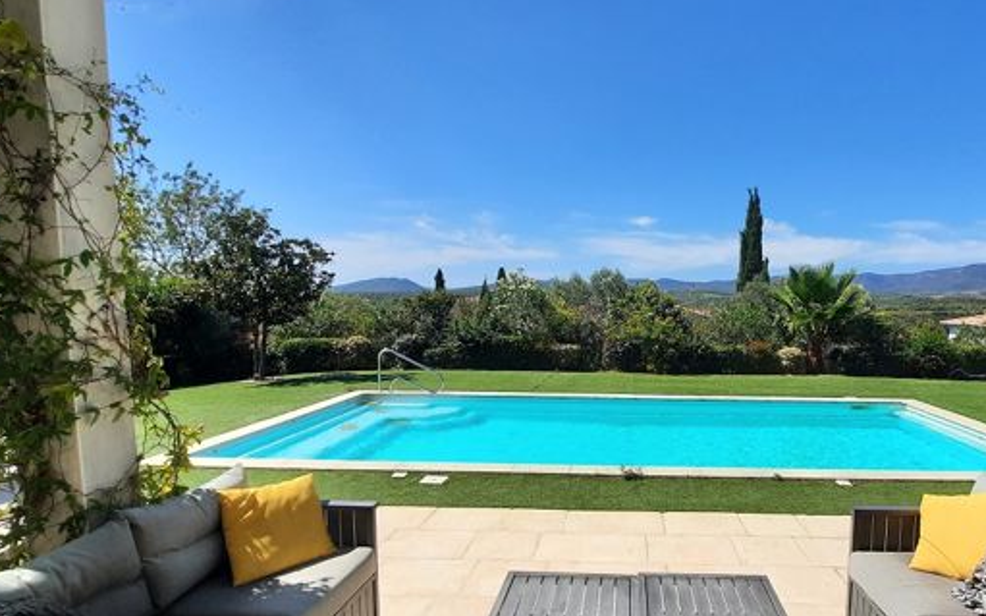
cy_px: 355
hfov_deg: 86.1
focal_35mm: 19
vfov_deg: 61.9
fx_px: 510
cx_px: 622
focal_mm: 1.74
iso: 40
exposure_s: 1/2160
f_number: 2.2
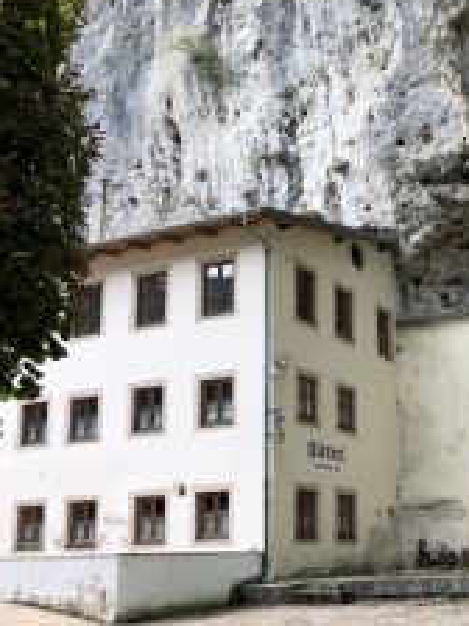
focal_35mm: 50
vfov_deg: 38.0
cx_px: 391
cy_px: 383
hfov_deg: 28.3
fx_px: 903
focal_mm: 3.99
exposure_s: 1/564
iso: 20
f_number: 1.8
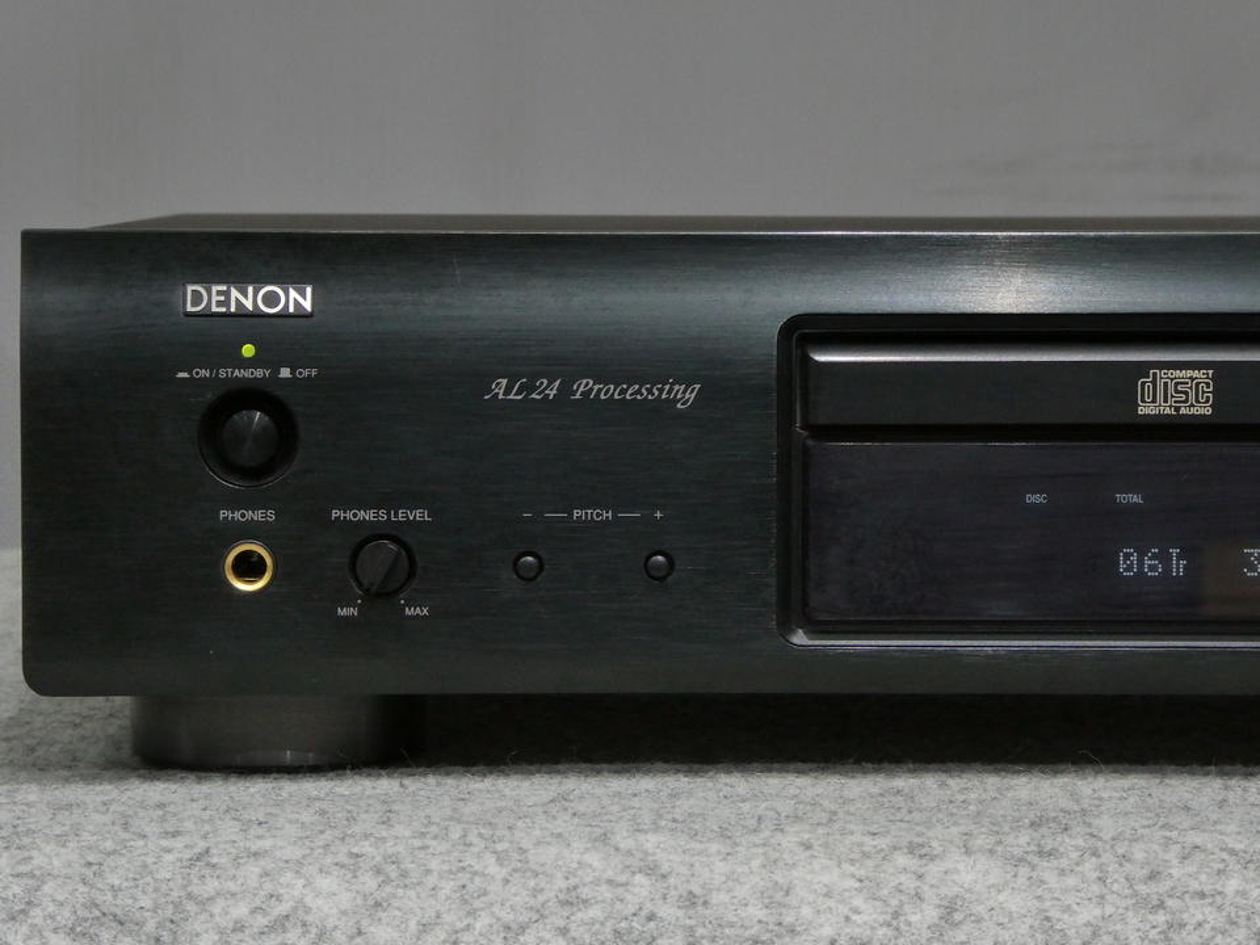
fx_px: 4186
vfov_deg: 12.9
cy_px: 472
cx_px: 630
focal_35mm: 115
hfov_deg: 17.1
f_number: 5.1
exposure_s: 1/20
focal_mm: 20.6
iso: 400
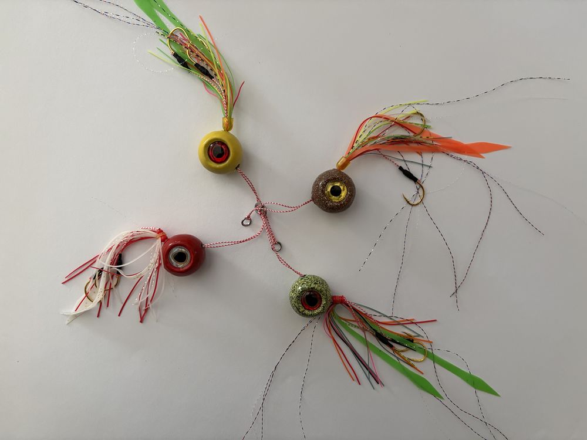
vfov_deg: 53.1
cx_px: 294
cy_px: 220
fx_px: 441
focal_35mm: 26
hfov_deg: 67.3
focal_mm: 5.96
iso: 320
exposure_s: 1/50
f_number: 1.6
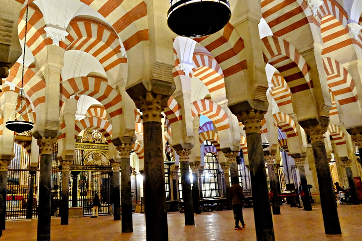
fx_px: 332
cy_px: 104
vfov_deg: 39.9
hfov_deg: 56.9
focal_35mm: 33
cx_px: 148
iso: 12800
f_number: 2.8
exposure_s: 1/80
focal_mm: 16
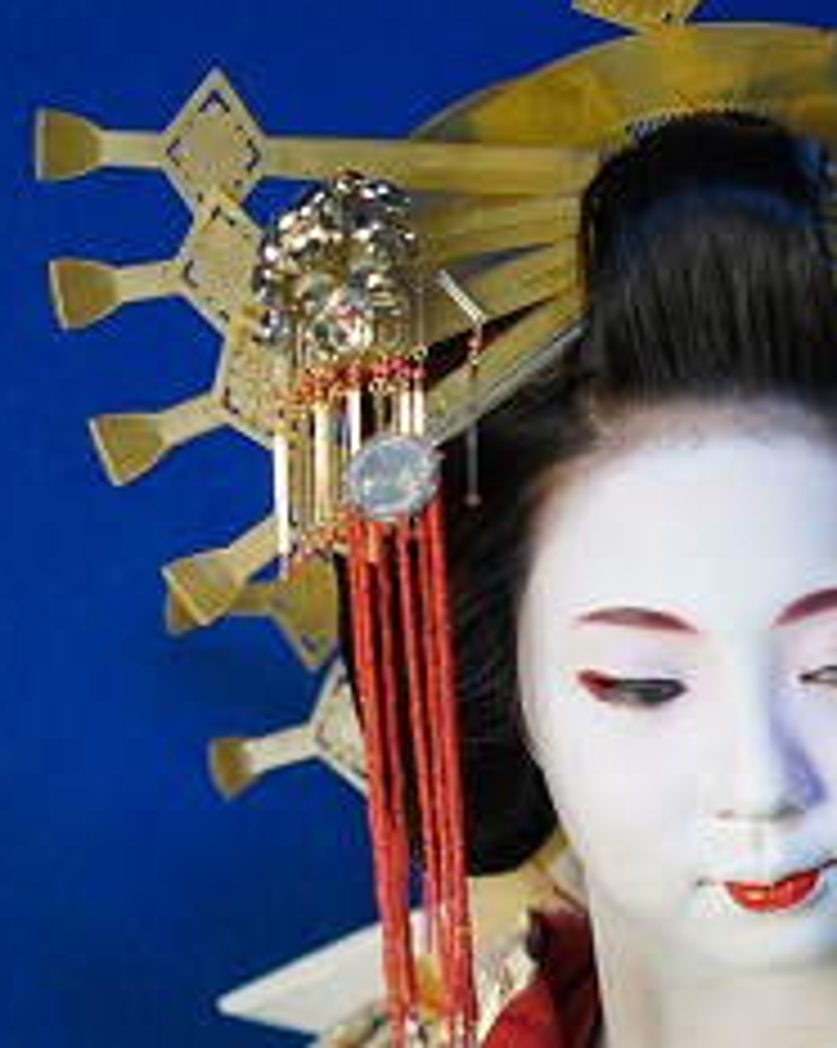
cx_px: 796
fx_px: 3566
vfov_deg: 16.6
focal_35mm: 115
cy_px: 868
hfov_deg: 13.2
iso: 125
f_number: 1.8
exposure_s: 1/100
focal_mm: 50
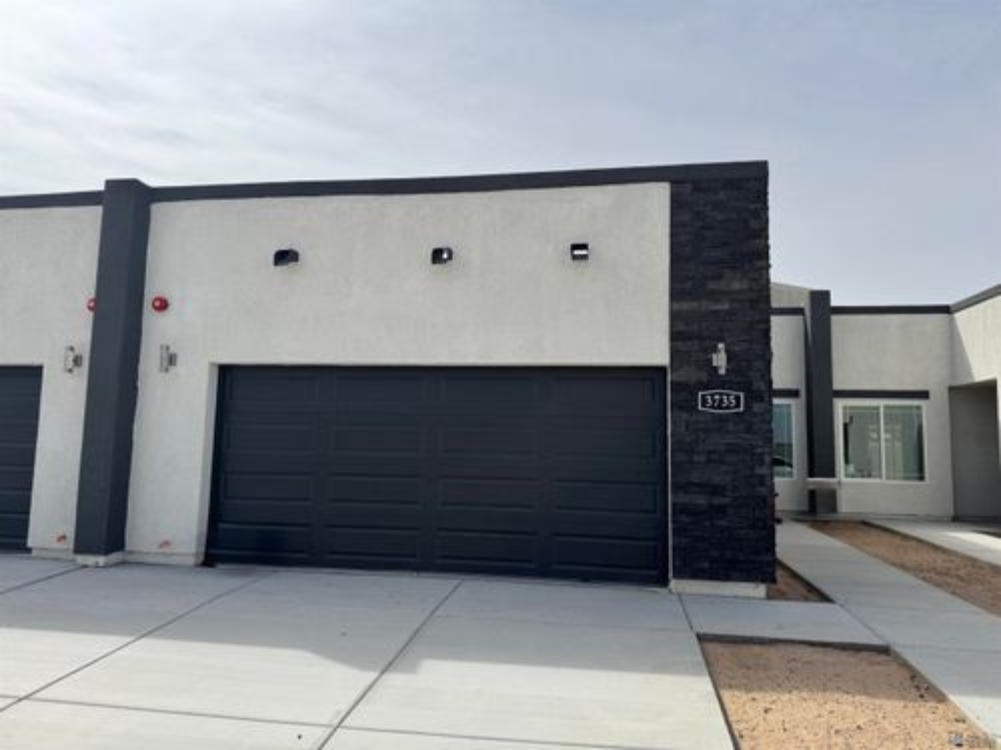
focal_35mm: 24
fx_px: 694
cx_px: 500
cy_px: 375
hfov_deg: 71.6
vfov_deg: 56.8
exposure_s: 1/7937
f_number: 1.78
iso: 80
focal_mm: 6.76
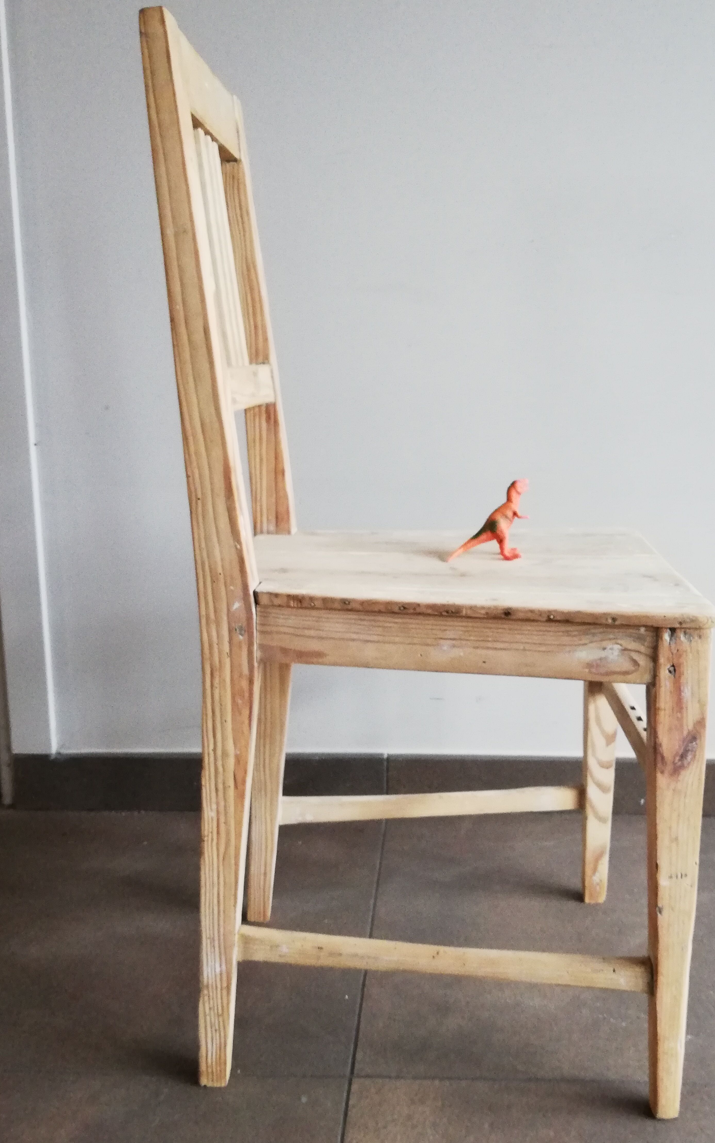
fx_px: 998
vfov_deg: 59.6
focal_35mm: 32
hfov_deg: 39.2
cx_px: 438
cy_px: 582
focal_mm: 3.81
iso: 400
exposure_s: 1/33.3
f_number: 2.2
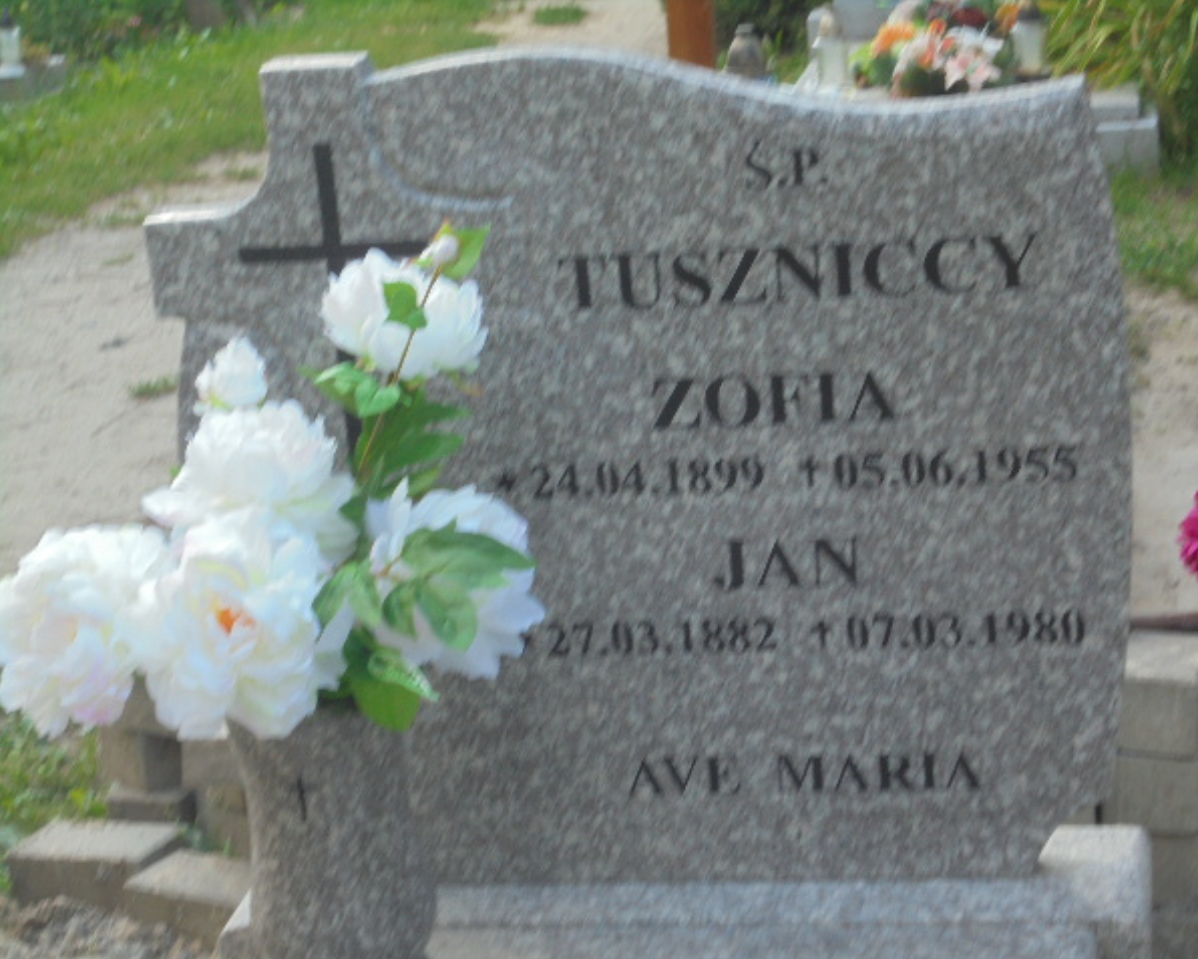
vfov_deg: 17.7
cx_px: 641
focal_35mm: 87
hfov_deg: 22.0
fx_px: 3085
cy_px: 481
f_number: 6.7
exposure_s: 1/30
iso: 100
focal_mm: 14.9
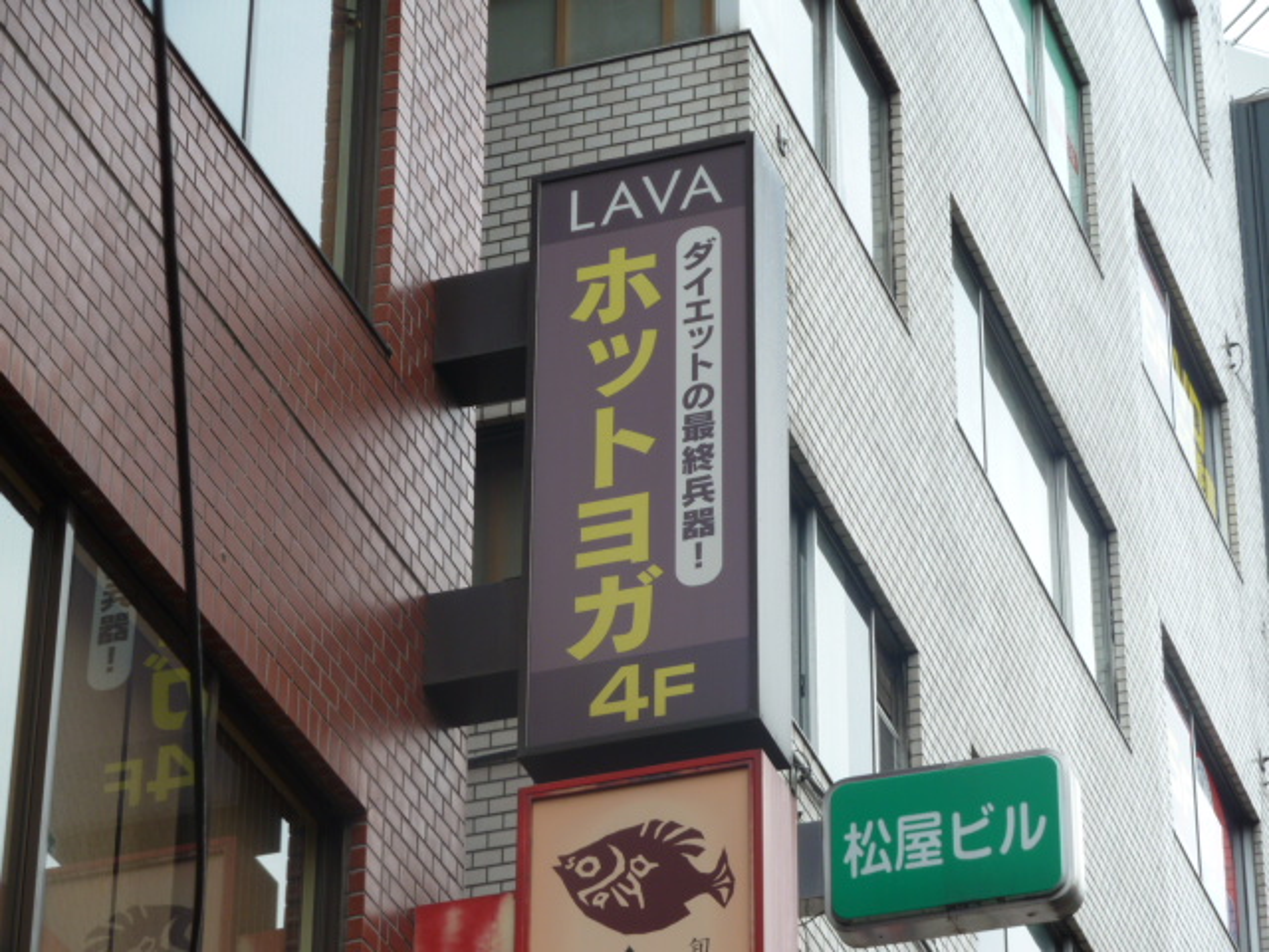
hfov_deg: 15.4
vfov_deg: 11.6
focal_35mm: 128
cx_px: 634
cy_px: 476
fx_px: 4692
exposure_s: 1/160
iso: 80
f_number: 4.4
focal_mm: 21
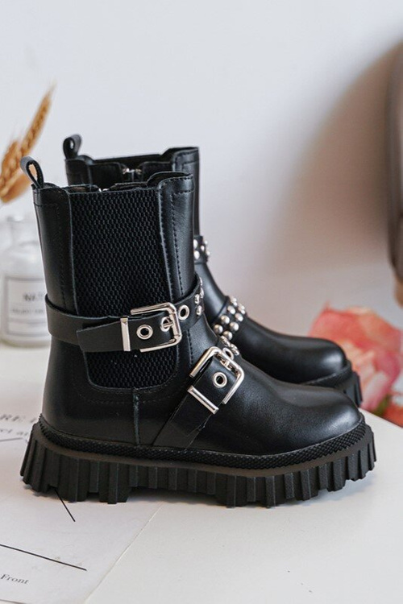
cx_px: 202
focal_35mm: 39
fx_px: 655
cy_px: 302
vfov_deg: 49.6
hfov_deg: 34.2
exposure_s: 1/100
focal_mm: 39
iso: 500
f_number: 4
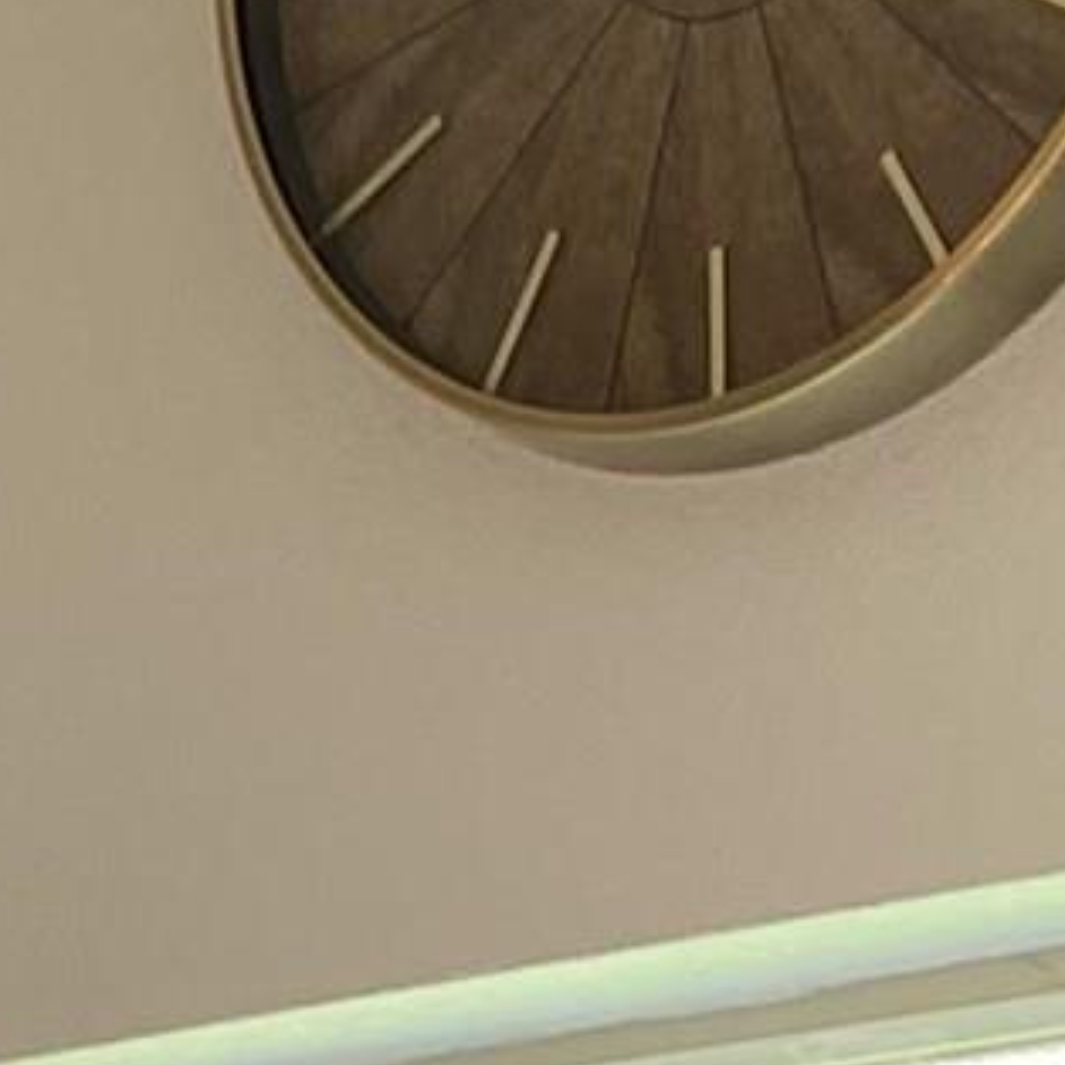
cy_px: 3670
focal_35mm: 225
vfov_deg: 6.7
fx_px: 7832
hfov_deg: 7.6
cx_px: -536
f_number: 1.8
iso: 50
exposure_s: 1/120
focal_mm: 4.25
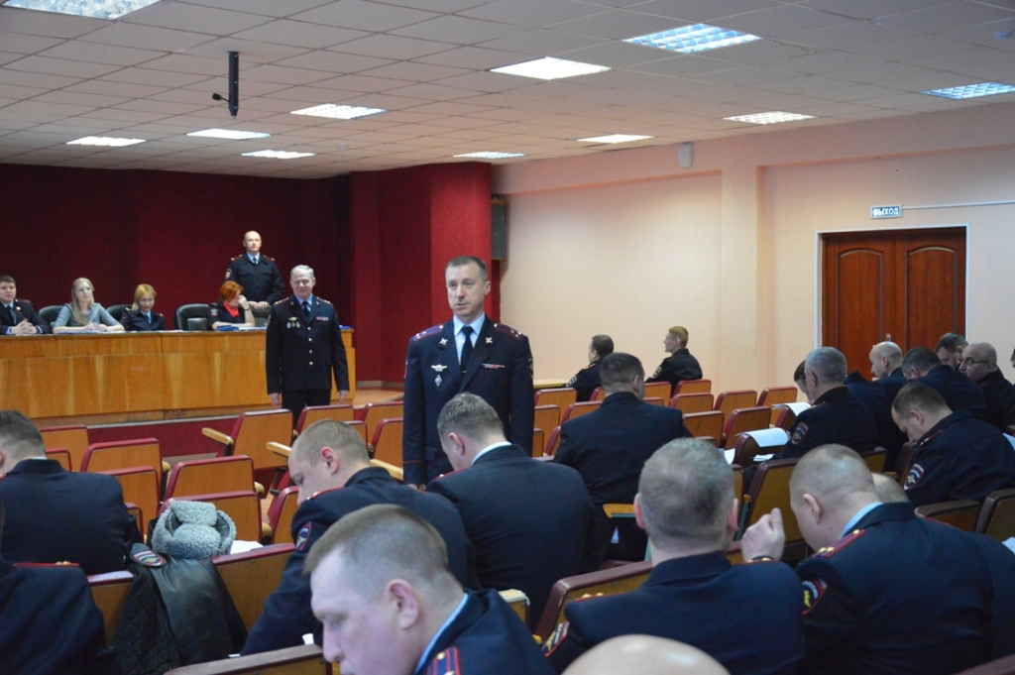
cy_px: 338
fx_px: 1268
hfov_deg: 43.6
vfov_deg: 29.8
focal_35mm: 45
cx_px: 508
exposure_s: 1/100
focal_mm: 30
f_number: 4.2
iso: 3200
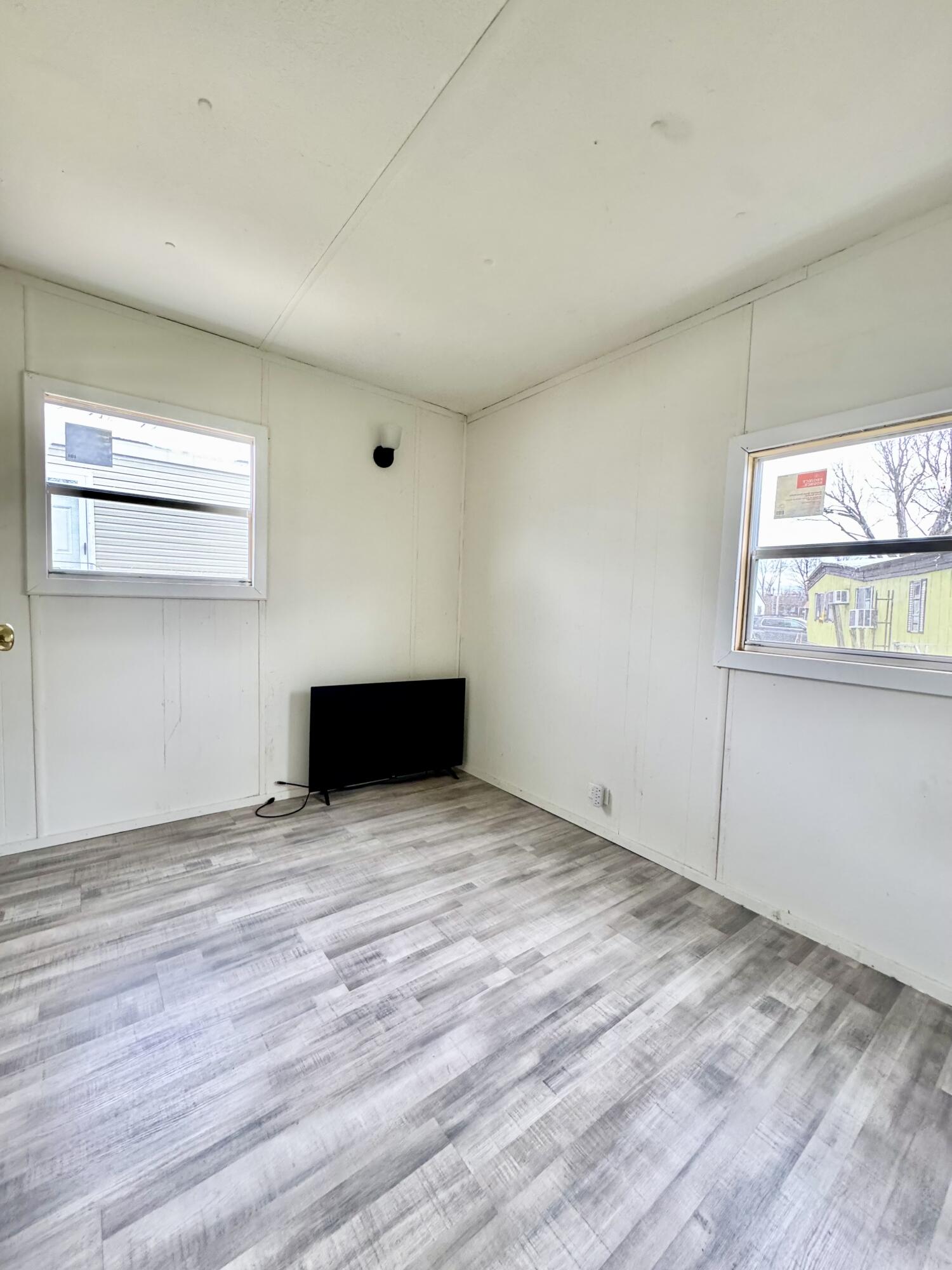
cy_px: 635
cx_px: 476
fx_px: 513
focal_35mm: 14
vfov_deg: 102.1
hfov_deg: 85.7
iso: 250
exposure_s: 1/99
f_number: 2.2
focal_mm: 2.22
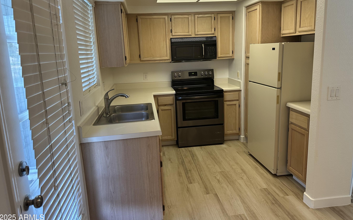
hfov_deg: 70.4
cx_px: 179
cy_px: 95
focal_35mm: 26
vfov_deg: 47.5
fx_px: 250
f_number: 1.78
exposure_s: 1/120
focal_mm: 6.86
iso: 160
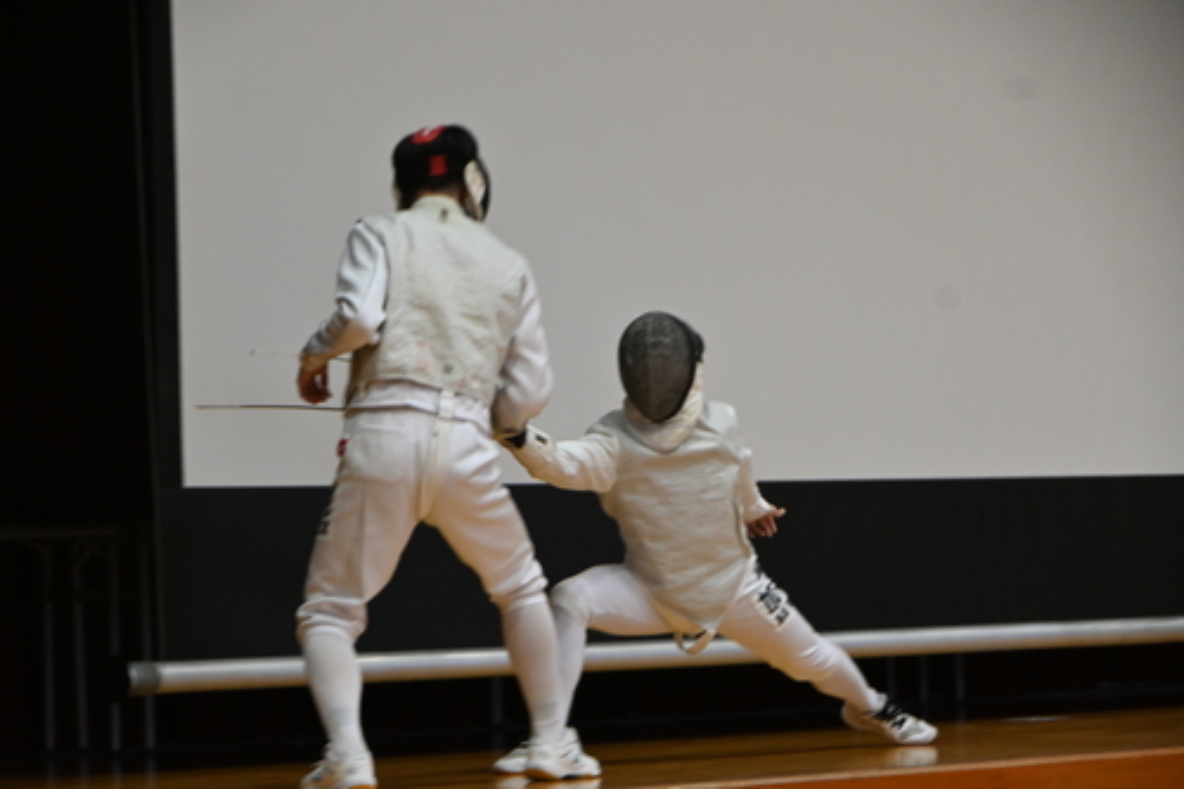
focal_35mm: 142
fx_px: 4685
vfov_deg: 9.6
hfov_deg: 14.4
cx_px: 592
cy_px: 394
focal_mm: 95
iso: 1250
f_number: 5.3
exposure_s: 1/125
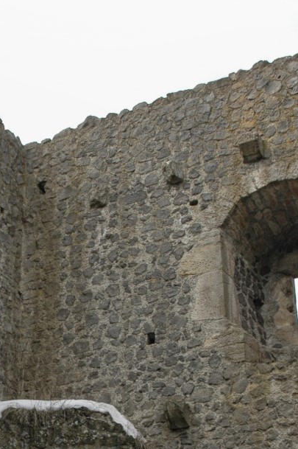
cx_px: 25
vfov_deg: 26.7
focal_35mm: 72
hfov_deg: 18.6
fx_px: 895
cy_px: 437
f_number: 7.1
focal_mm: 18
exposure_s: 1/200
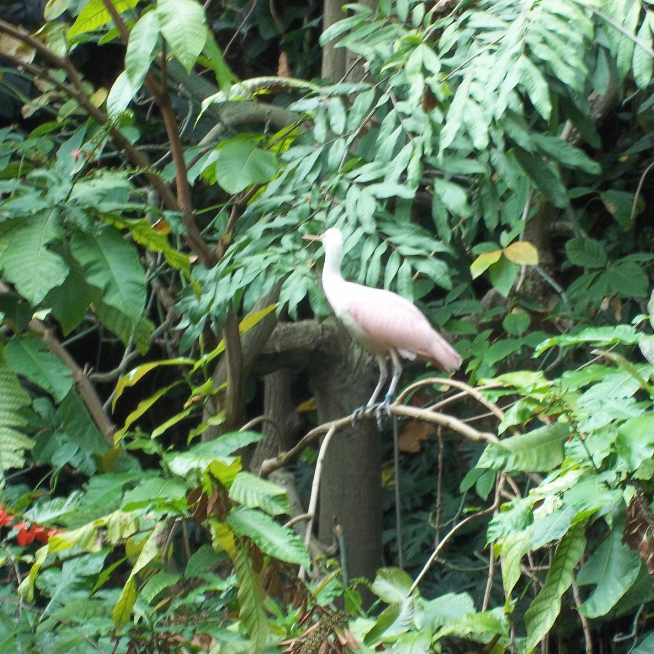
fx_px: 2757
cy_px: 328
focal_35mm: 129
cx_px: 400
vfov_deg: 13.5
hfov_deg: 13.5
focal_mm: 19.5
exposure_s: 1/60
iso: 140
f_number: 5.6
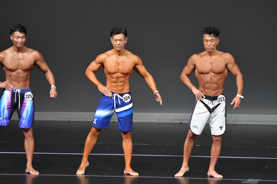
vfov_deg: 4.4
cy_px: 92
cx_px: 138
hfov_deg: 6.5
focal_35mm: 315
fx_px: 2423
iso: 4000
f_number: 5.6
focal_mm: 210
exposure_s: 1/400
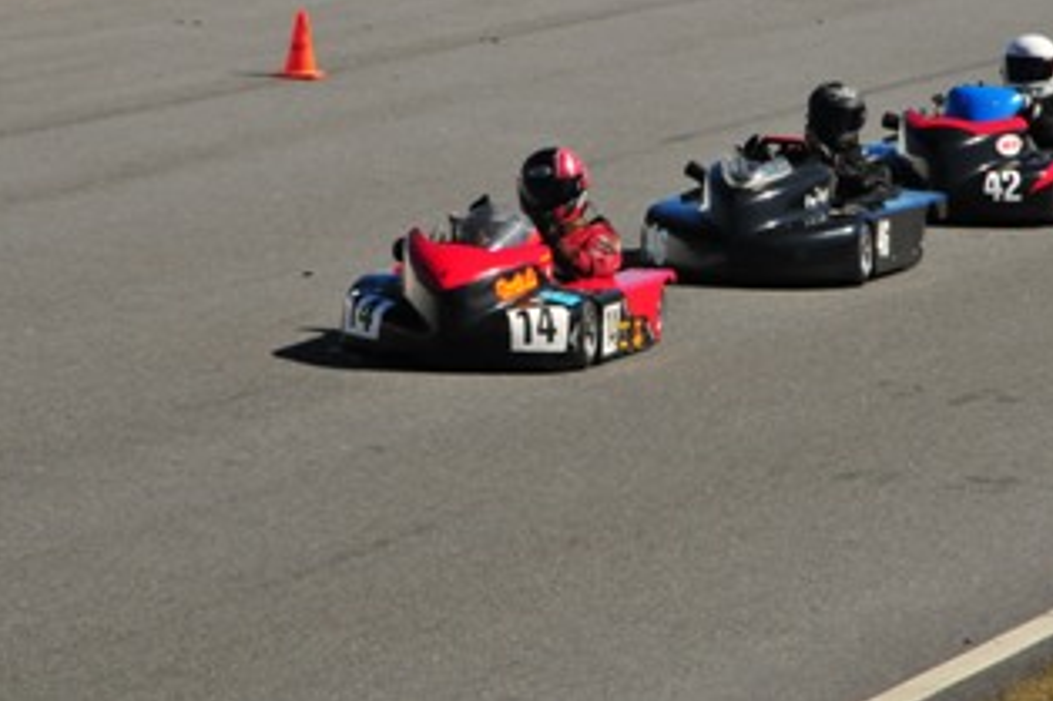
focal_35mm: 410
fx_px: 11986
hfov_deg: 5.0
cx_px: 689
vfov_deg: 3.3
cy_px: 230
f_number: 16
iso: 800
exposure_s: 1/1000
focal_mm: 200
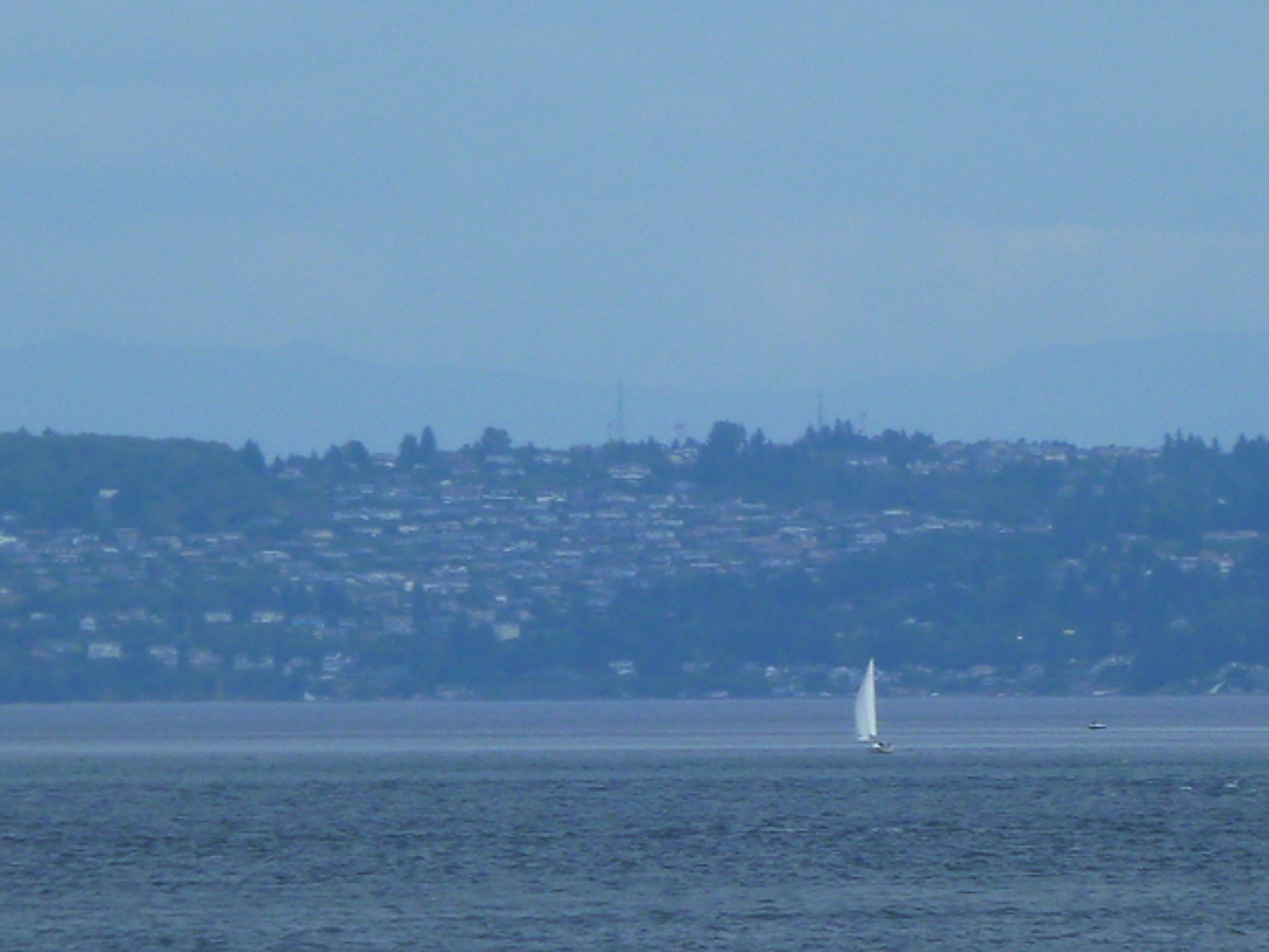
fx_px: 19283
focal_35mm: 526
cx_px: 770
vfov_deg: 2.8
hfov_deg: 3.8
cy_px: 643
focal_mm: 36
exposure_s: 1/320
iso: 80
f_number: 5.9
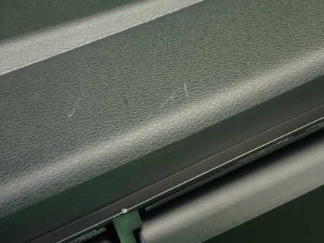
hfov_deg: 36.1
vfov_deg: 27.5
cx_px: 169
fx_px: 496
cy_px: 104
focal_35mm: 53
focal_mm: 6.83
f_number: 2.7
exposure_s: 1/40
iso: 400
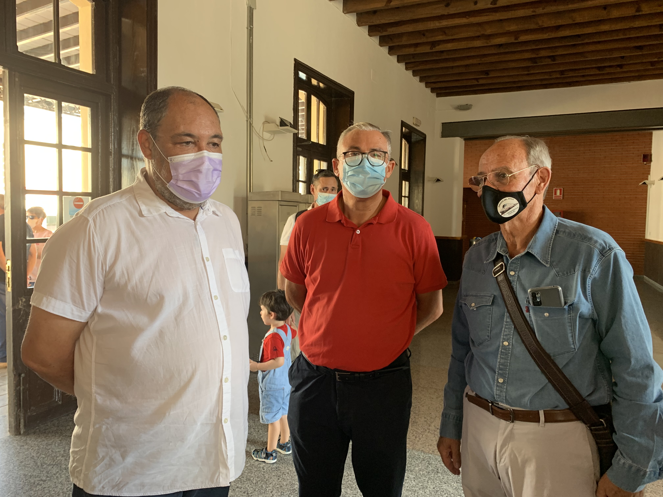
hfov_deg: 67.3
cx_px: 332
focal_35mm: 26
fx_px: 498
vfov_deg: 53.1
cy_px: 248
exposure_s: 1/61
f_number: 1.8
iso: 100
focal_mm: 4.25
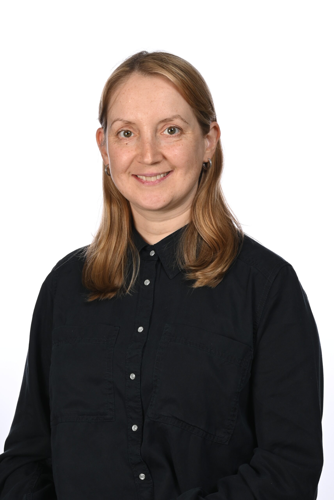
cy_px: 250
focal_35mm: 120
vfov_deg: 17.0
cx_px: 167
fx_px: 1667
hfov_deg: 11.4
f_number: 11
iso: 200
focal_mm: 80
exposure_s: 1/160
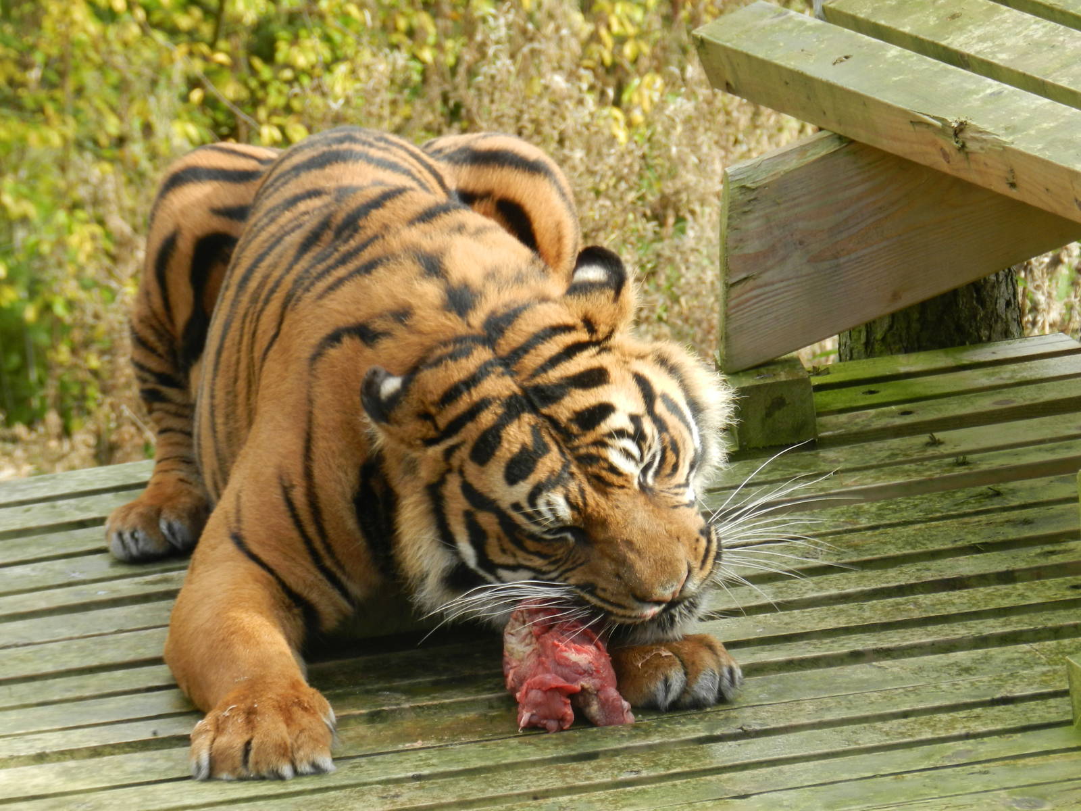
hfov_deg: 5.8
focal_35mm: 340
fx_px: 10618
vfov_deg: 4.4
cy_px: 406
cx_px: 540
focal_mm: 60.5
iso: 160
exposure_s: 1/100
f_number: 5.5
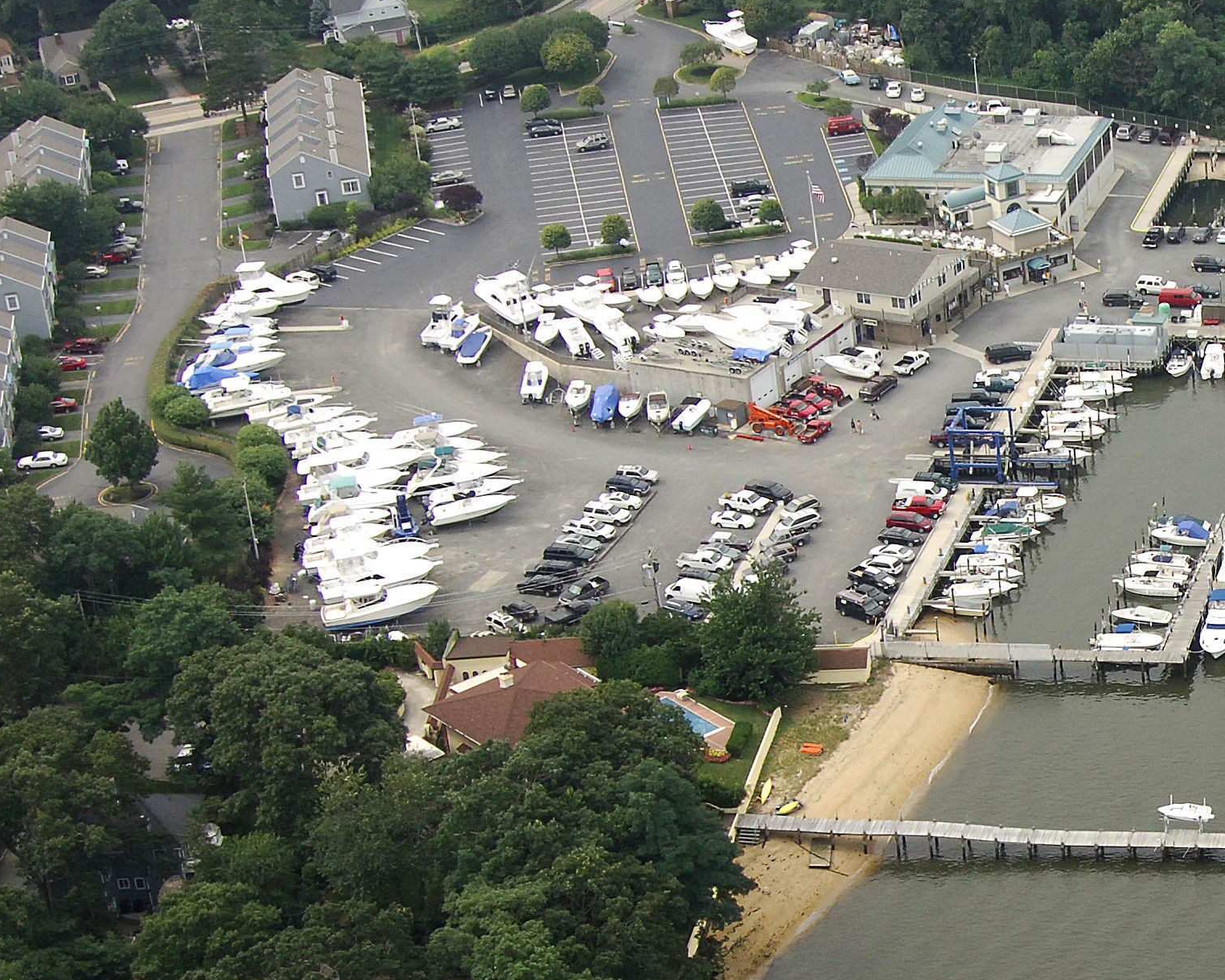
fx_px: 3445
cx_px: 1303
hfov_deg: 19.4
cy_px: 625
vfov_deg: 16.2
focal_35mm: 95
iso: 400
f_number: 5.6
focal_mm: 24
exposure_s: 1/1000
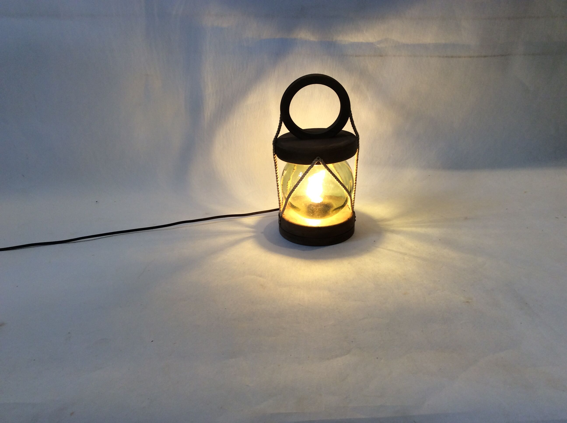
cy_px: 212
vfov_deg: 44.1
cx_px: 284
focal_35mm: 32
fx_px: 523
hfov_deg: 56.9
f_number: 2.4
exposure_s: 1/25
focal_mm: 3.3
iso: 32
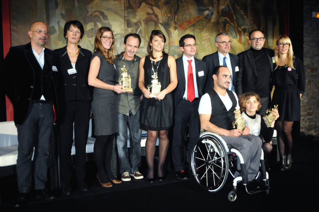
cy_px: 106
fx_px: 319
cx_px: 160
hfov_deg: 53.2
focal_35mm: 36
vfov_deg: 36.8
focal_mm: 24
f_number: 2.8
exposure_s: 1/125
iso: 1600
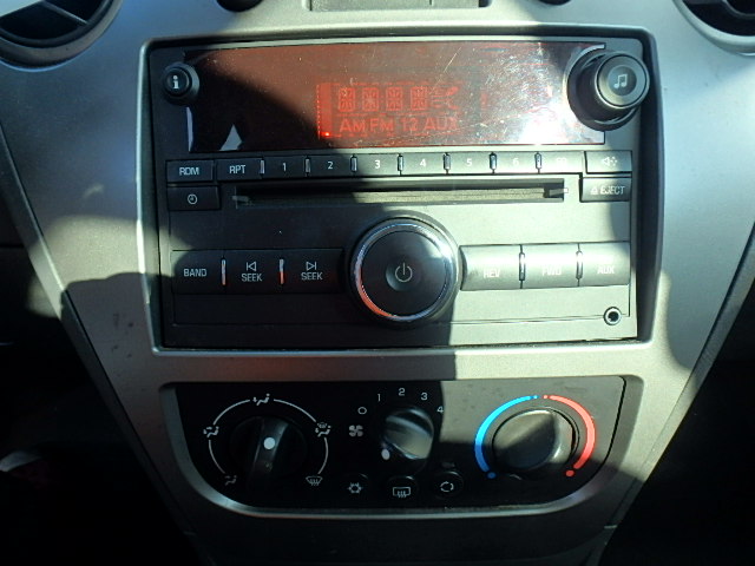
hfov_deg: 79.0
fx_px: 458
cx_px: 378
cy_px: 283
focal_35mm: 21
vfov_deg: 63.4
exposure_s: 1/250
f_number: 3.5
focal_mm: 3.7
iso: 125
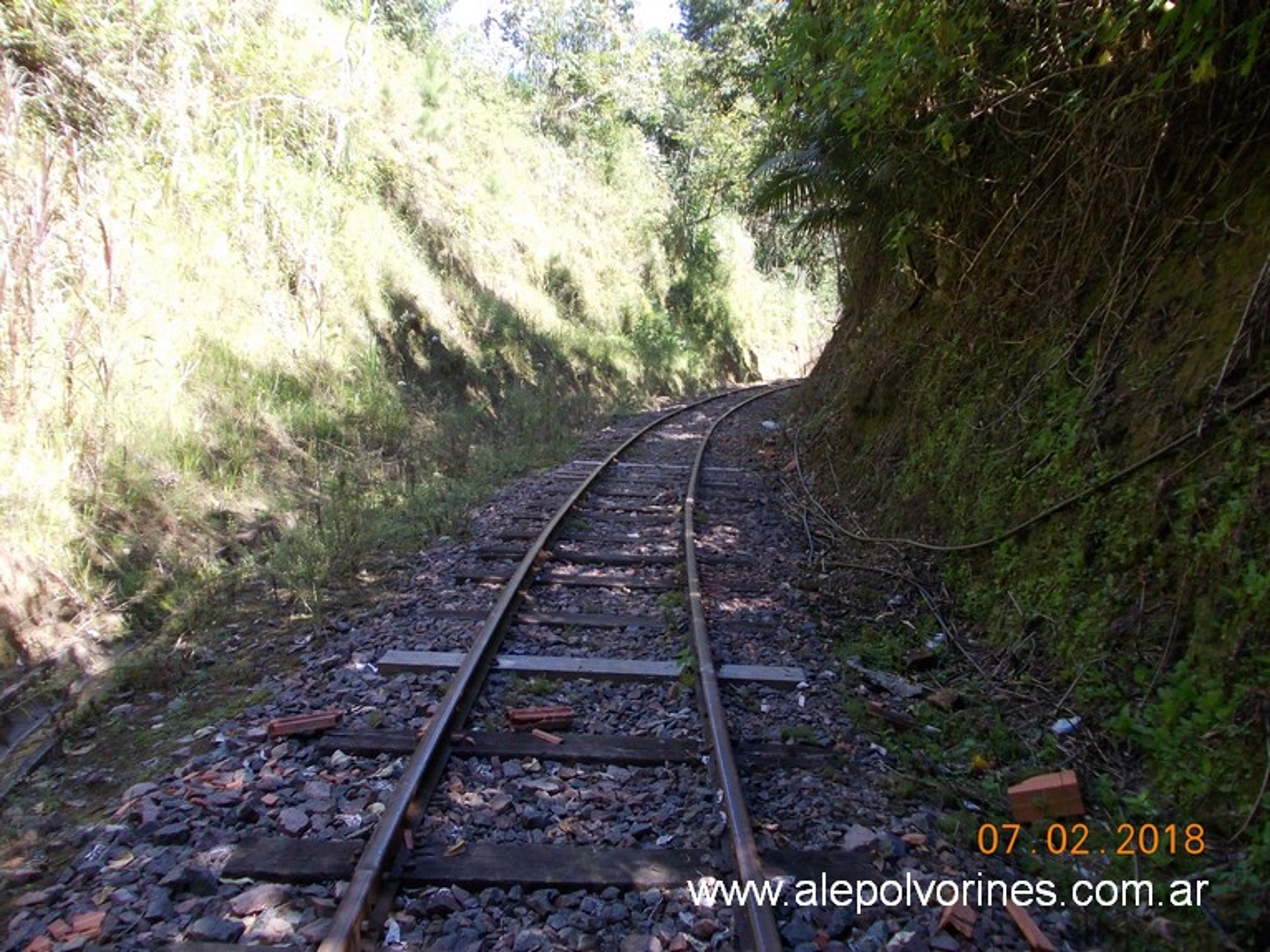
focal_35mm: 28
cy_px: 476
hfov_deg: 63.5
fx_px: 1027
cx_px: 635
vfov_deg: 49.7
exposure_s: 1/160
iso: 80
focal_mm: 4
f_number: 2.7
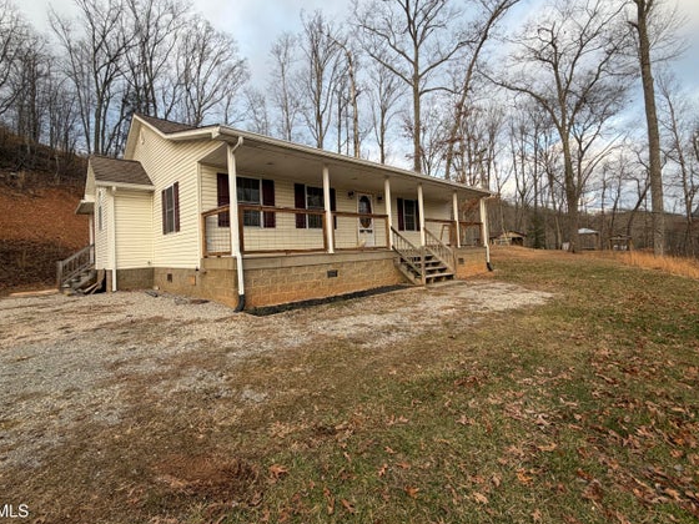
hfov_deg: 94.5
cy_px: 240
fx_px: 323
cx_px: 354
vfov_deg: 77.9
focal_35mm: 16
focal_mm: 2.22
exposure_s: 1/189
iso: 40
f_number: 2.2
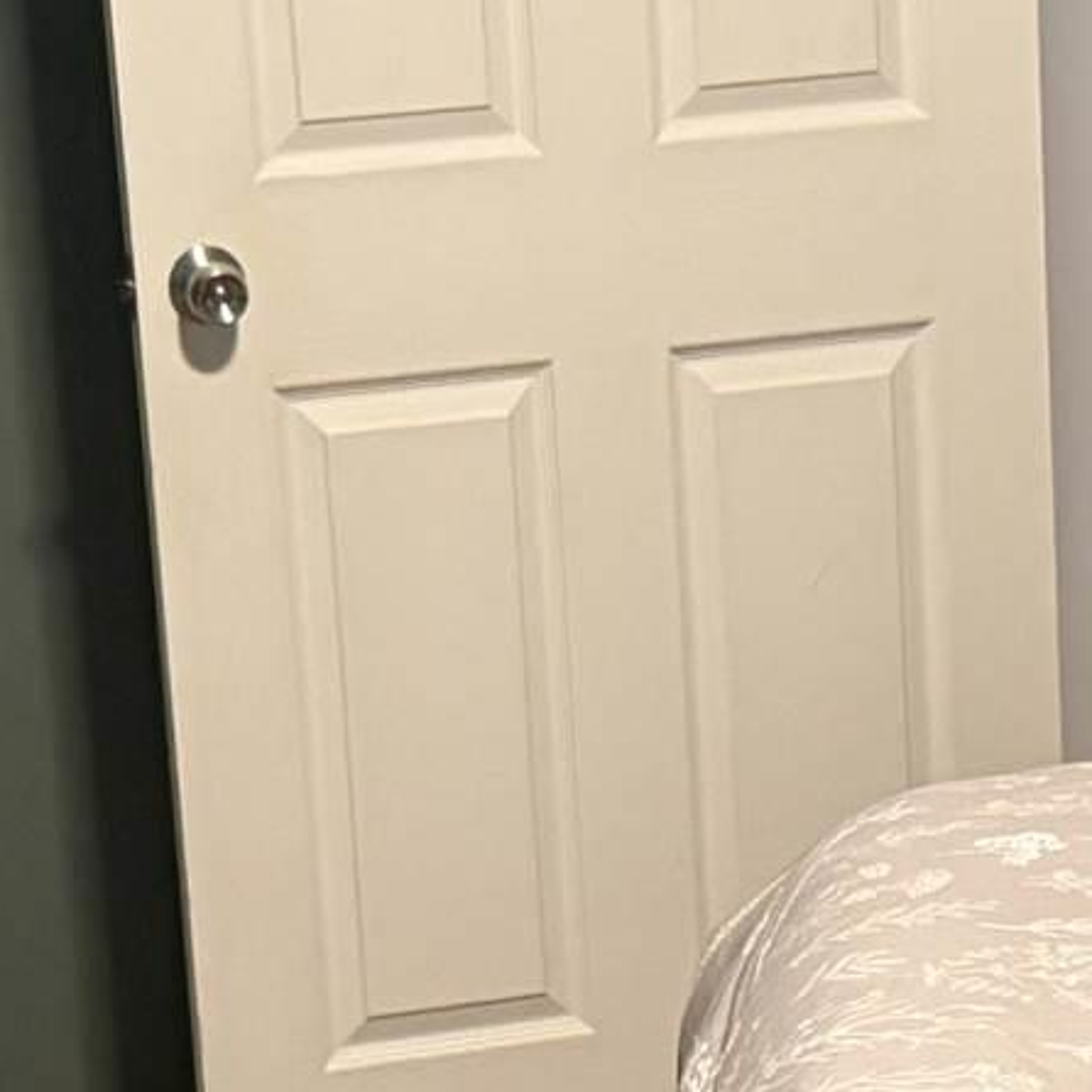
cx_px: 857
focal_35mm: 146
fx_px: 5211
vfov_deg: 11.9
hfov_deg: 11.9
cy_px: 899
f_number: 1.78
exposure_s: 1/60
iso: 640
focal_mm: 6.76
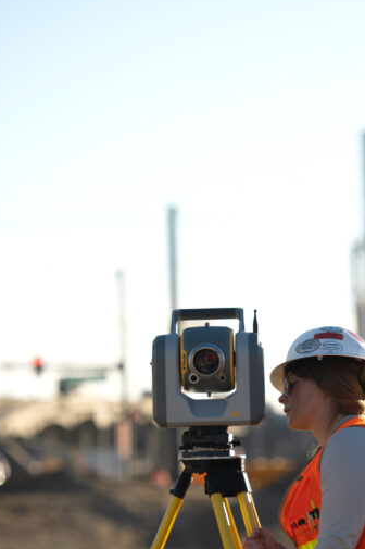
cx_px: 354
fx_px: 4325
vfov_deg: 7.2
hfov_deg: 4.8
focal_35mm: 284
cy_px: 489
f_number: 4
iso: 100
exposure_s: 1/800
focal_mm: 140
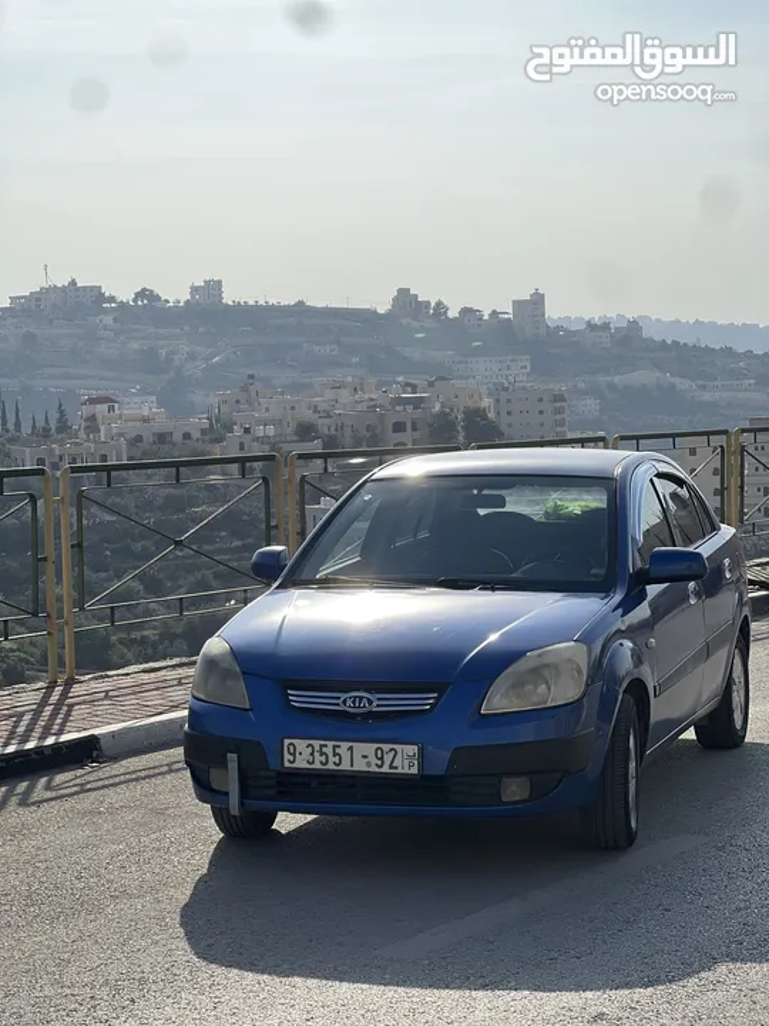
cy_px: 513
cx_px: 384
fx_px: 2281
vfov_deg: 25.3
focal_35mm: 77
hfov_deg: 19.1
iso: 32
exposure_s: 1/490
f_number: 2.8
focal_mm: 9
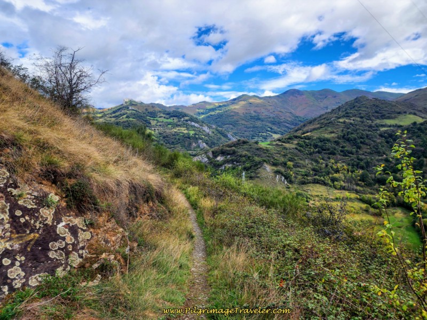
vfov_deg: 58.9
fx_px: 284
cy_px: 160
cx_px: 214
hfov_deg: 73.9
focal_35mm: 23
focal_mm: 6.4
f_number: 1.8
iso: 12
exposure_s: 1/647
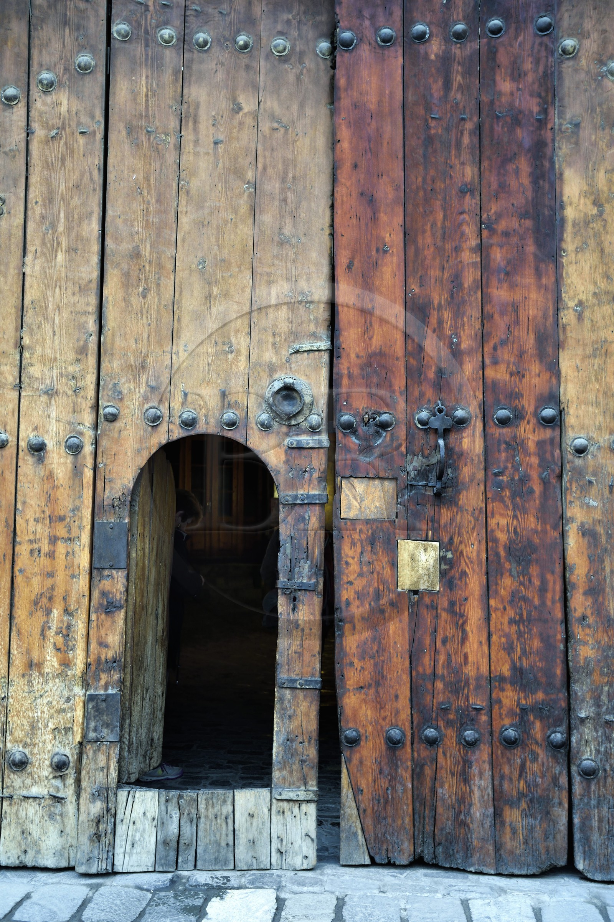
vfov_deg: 46.4
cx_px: 307
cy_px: 461
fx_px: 1075
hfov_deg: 31.9
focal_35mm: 42
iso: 800
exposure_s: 1/25
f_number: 5.6
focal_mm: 42
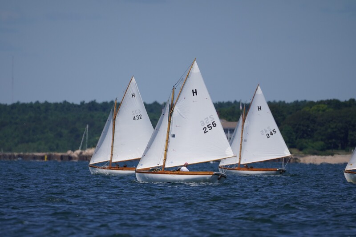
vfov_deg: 1.5
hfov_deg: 2.3
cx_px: 178
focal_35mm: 900
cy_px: 118
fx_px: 8898
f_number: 6.3
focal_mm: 600
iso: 160
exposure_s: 1/1600
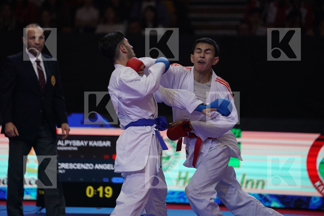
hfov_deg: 10.3
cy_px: 108
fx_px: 1800
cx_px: 162
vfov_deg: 6.9
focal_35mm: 200
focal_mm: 200
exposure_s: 1/1000
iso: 2500
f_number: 2.8
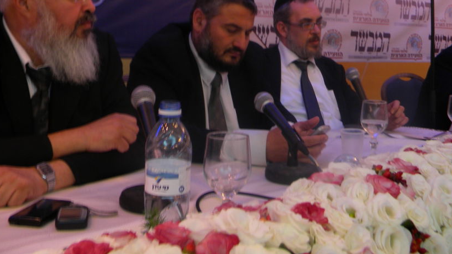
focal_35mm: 38
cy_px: 57
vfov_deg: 30.5
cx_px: 249
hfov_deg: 52.7
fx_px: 455
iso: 80
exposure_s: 1/10.4
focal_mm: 5
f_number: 3.5
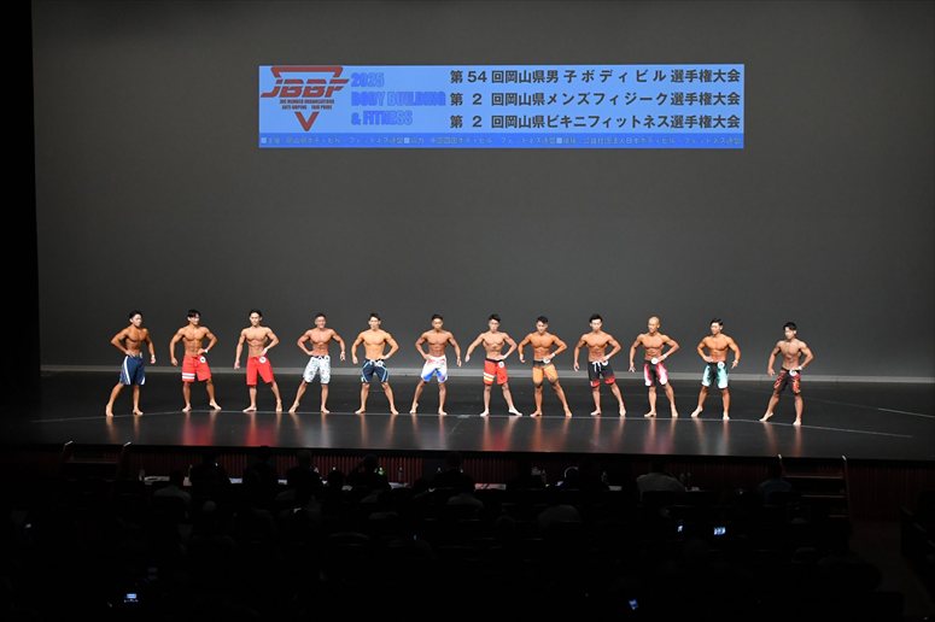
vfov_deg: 21.6
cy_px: 311
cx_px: 468
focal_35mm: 63
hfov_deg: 31.9
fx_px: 1635
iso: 4000
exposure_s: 1/400
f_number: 5.6
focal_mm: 42
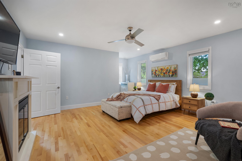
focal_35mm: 16
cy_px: 80
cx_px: 121
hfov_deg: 96.7
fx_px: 108
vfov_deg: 73.7
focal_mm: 16
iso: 250
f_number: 8
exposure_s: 1/3
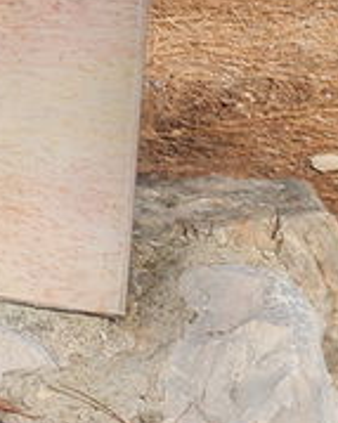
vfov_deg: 10.5
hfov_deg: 7.4
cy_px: -248
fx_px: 2203
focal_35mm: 176
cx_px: -782
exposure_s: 1/472
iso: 12
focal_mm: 6.4
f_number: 1.8
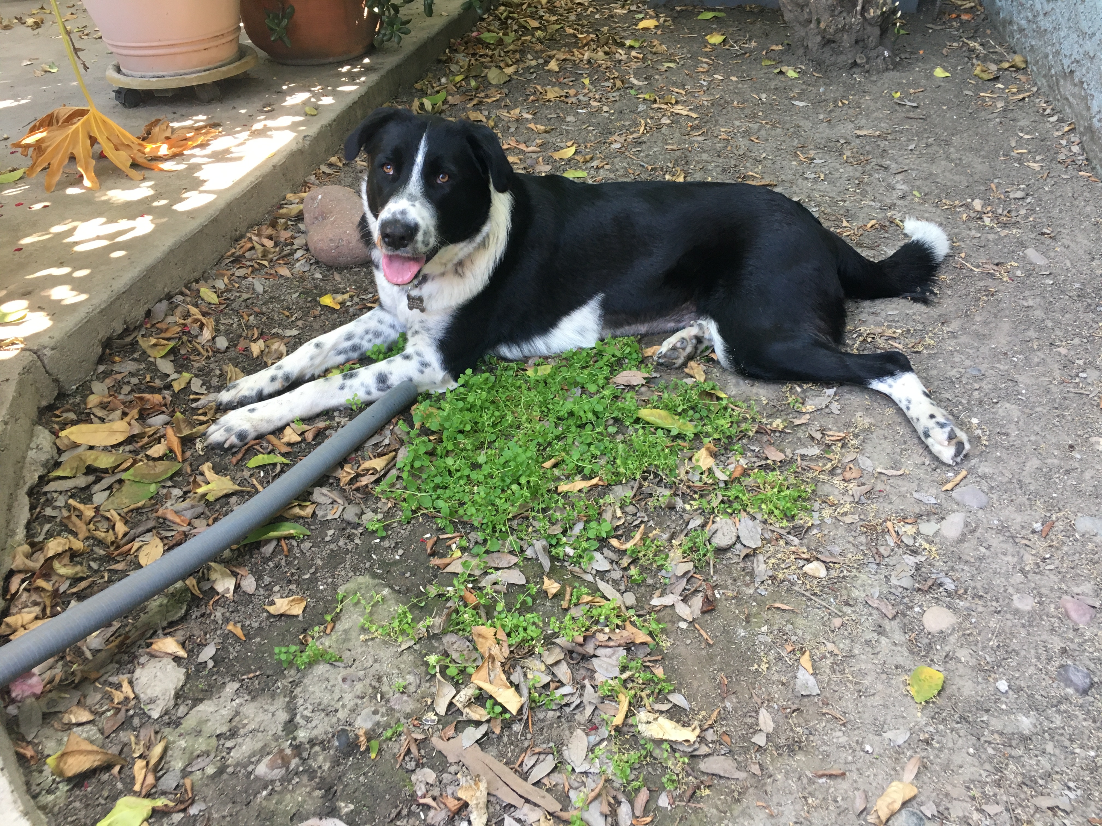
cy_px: 413
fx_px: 923
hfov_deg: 61.7
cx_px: 551
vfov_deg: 48.2
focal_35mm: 29
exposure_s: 1/30
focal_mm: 4.15
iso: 40
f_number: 2.2
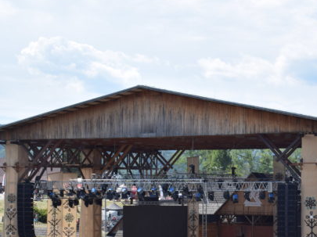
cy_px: 183
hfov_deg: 22.8
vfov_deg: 17.2
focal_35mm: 85
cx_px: 238
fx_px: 777
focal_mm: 31
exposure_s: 1/100
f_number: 13
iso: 100
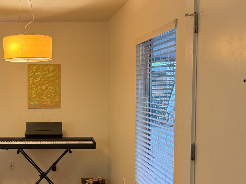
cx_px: 52
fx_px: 306
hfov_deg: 42.1
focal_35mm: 43
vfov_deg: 33.4
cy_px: 117
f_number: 1.78
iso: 160
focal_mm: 6.76
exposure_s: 1/60
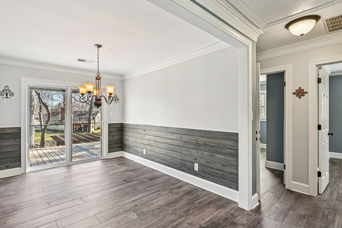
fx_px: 171
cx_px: 161
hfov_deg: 89.9
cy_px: 115
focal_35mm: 18
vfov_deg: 67.4
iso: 100
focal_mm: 17
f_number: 8
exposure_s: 1/25
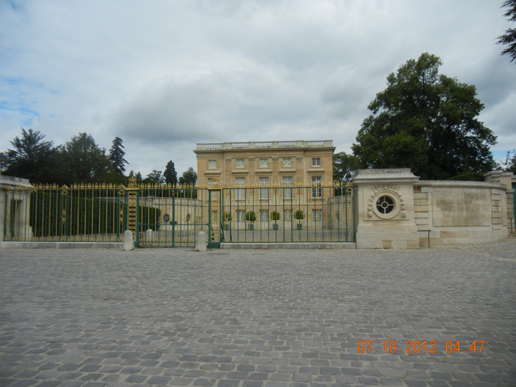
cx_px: 258
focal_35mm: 30
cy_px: 194
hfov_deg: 60.0
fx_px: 447
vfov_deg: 46.8
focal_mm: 5.4
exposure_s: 1/558
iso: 160
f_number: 7
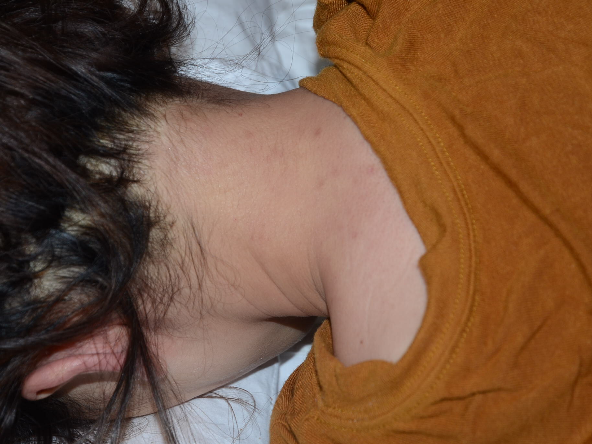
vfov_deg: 15.2
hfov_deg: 20.2
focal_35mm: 97
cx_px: 269
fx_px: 1659
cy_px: 187
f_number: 5.6
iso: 250
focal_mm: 50
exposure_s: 1/60
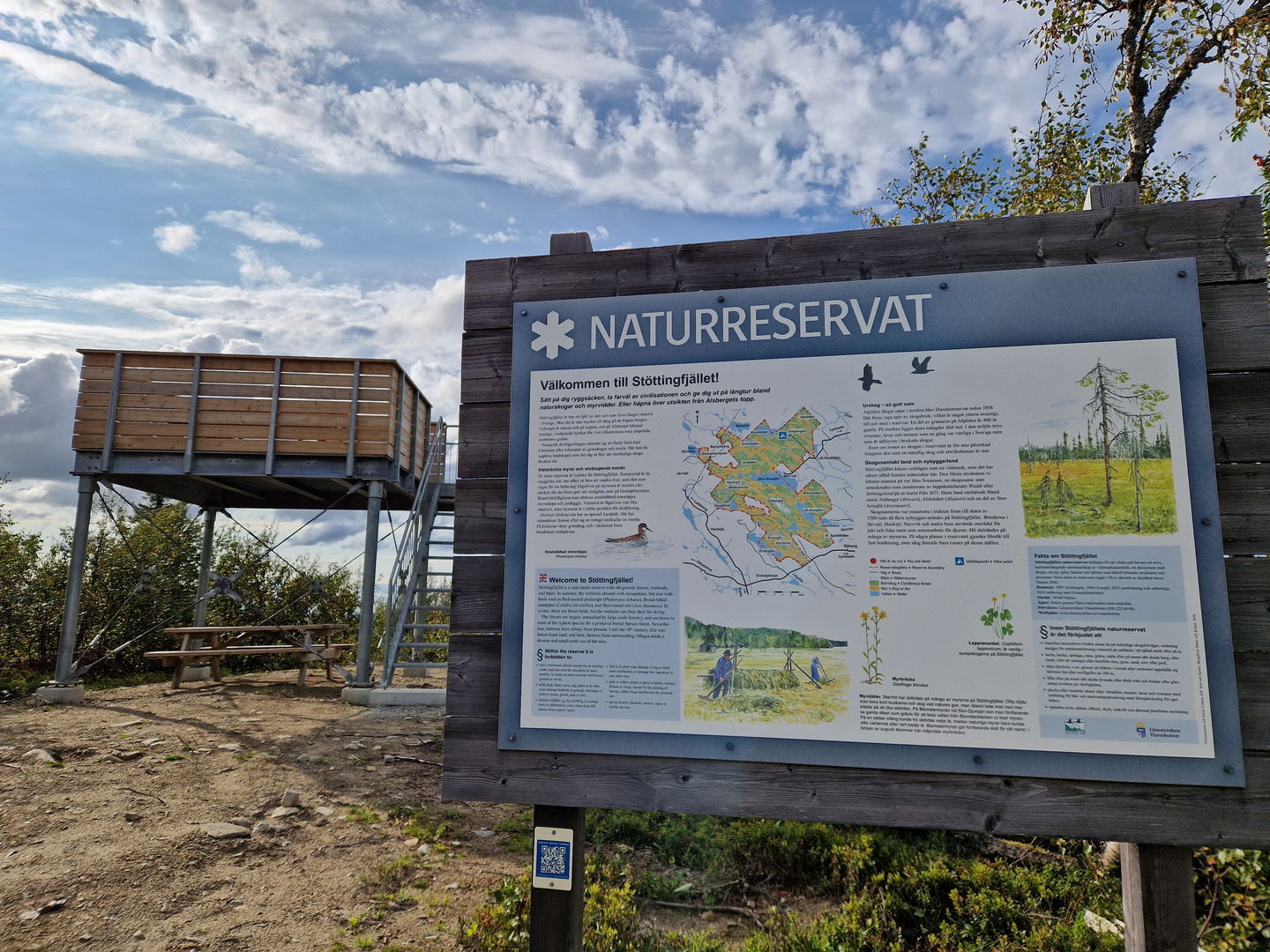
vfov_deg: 58.9
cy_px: 476
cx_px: 635
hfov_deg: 73.9
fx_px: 844
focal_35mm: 23
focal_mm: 5.4
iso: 50
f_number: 1.8
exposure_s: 1/4024
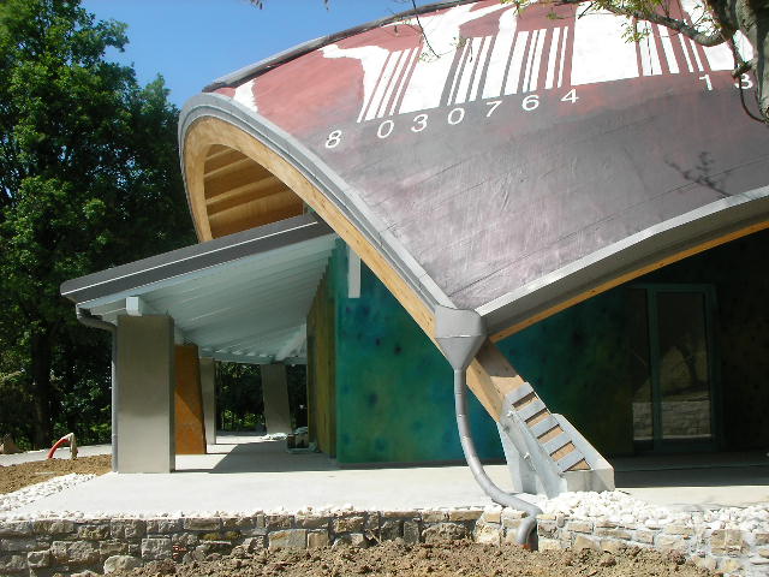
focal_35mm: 39
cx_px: 384
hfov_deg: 47.9
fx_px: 866
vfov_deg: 36.8
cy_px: 288
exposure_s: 1/215
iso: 50
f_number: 5.6
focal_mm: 6.5
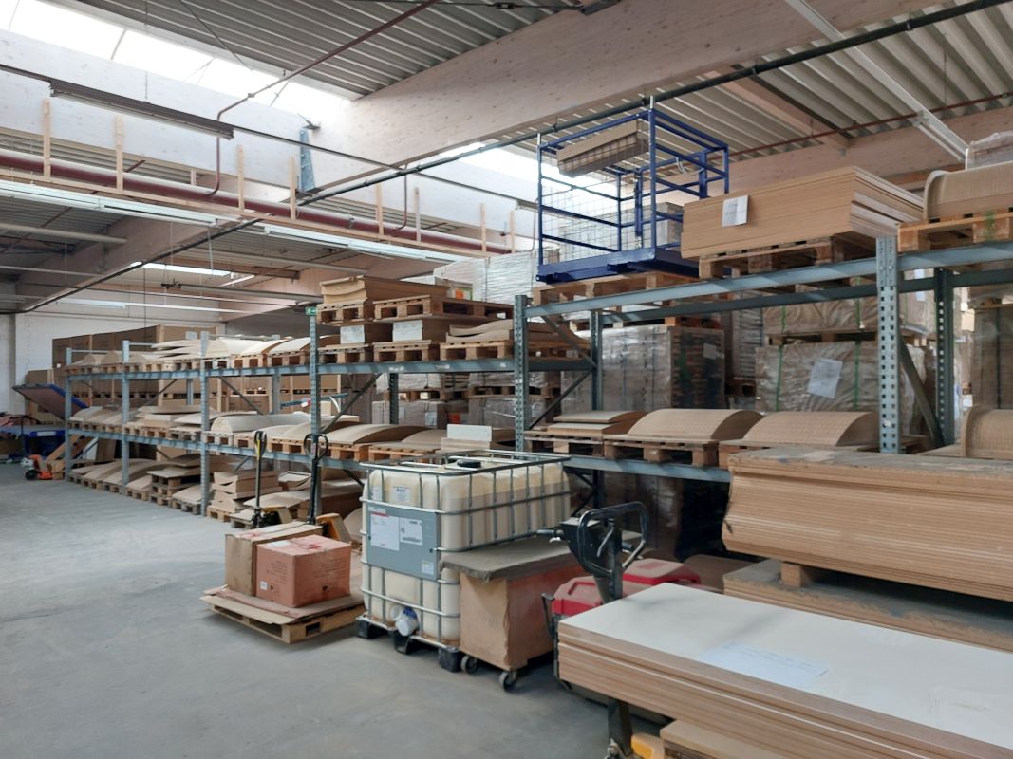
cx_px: 506
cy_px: 380
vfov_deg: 54.9
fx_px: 732
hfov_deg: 69.4
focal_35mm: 25
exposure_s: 1/50
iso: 125
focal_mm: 5.23
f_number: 1.8
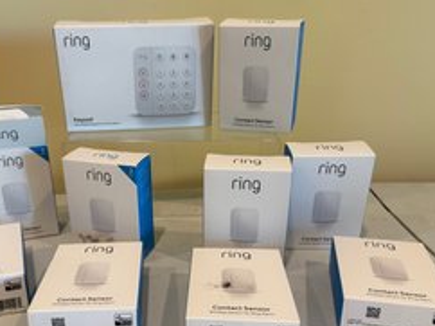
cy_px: 203
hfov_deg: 53.7
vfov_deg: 41.4
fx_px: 427
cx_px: 177
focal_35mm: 34
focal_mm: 6.76
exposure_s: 1/120
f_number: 1.78
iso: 160
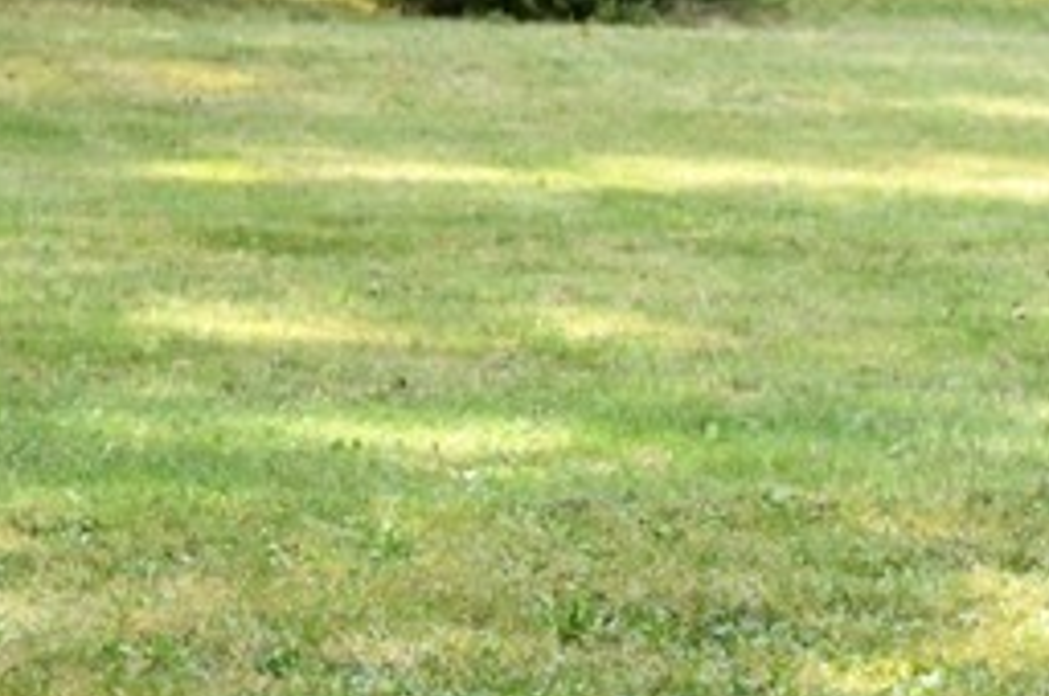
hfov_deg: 10.0
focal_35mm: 204
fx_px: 5937
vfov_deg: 6.7
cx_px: 1151
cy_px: -115
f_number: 3.2
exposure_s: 1/2500
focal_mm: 32
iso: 1600
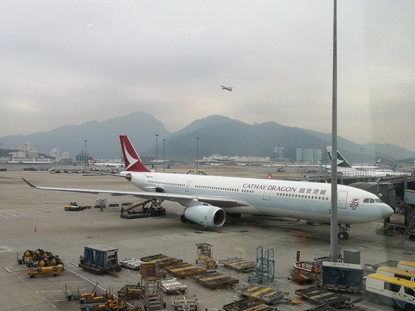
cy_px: 156
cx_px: 208
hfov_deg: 54.0
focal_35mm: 34
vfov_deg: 41.8
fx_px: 408
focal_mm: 3.95
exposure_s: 1/384
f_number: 1.8
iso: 50
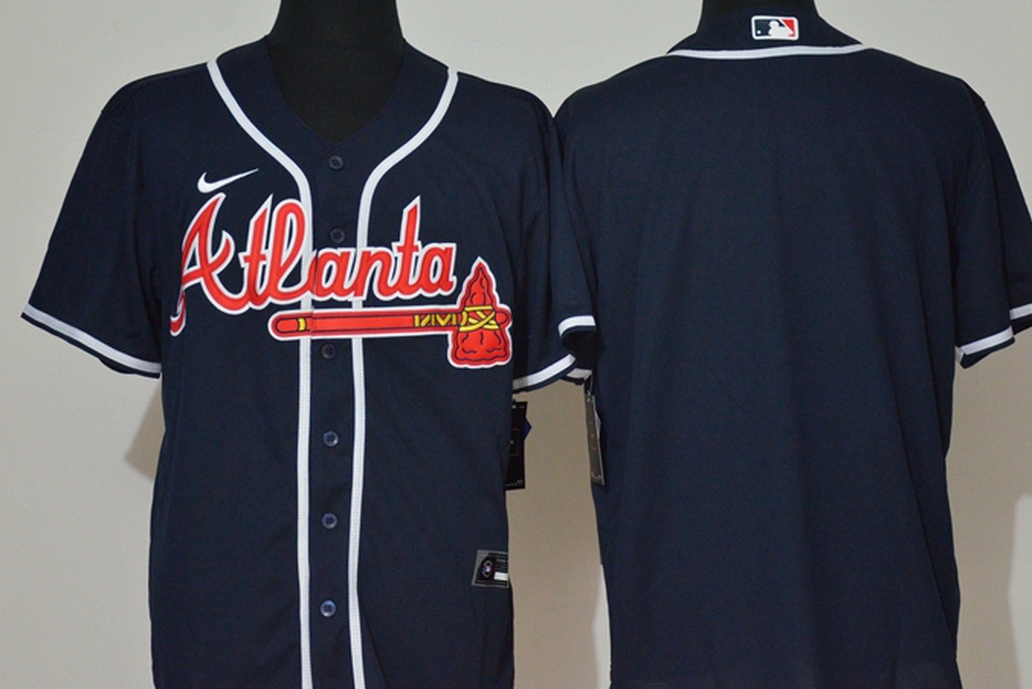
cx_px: 551
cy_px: 328
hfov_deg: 23.9
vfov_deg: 16.1
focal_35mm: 85
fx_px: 2437
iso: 4000
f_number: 4.5
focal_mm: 48
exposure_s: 1/20
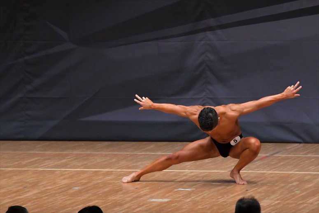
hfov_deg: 7.2
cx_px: 160
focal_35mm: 285
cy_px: 106
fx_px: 2524
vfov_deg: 4.8
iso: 6400
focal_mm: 190
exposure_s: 1/400
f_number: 5.6
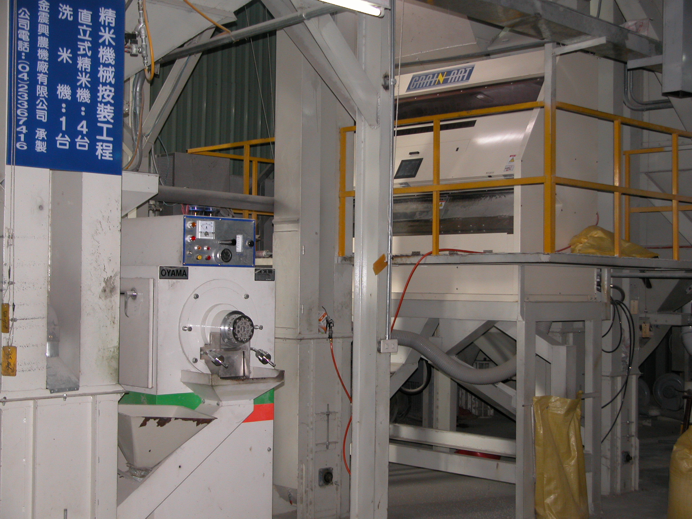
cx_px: 346
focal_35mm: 54
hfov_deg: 35.5
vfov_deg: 27.0
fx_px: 1080
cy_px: 260
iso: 200
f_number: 3.1
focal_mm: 13.7
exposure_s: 1/60
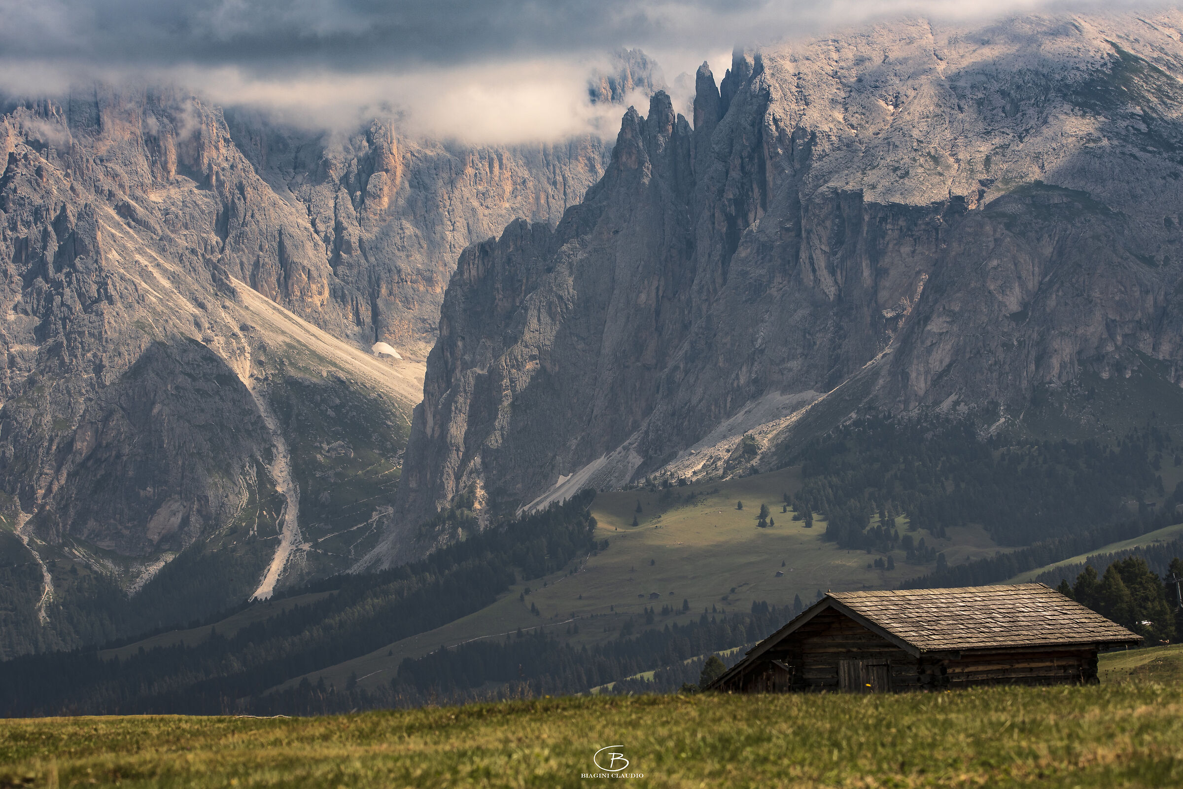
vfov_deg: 9.1
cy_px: 394
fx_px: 4929
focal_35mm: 150
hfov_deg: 13.7
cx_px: 592
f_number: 8
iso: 100
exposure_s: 1/640
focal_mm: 150
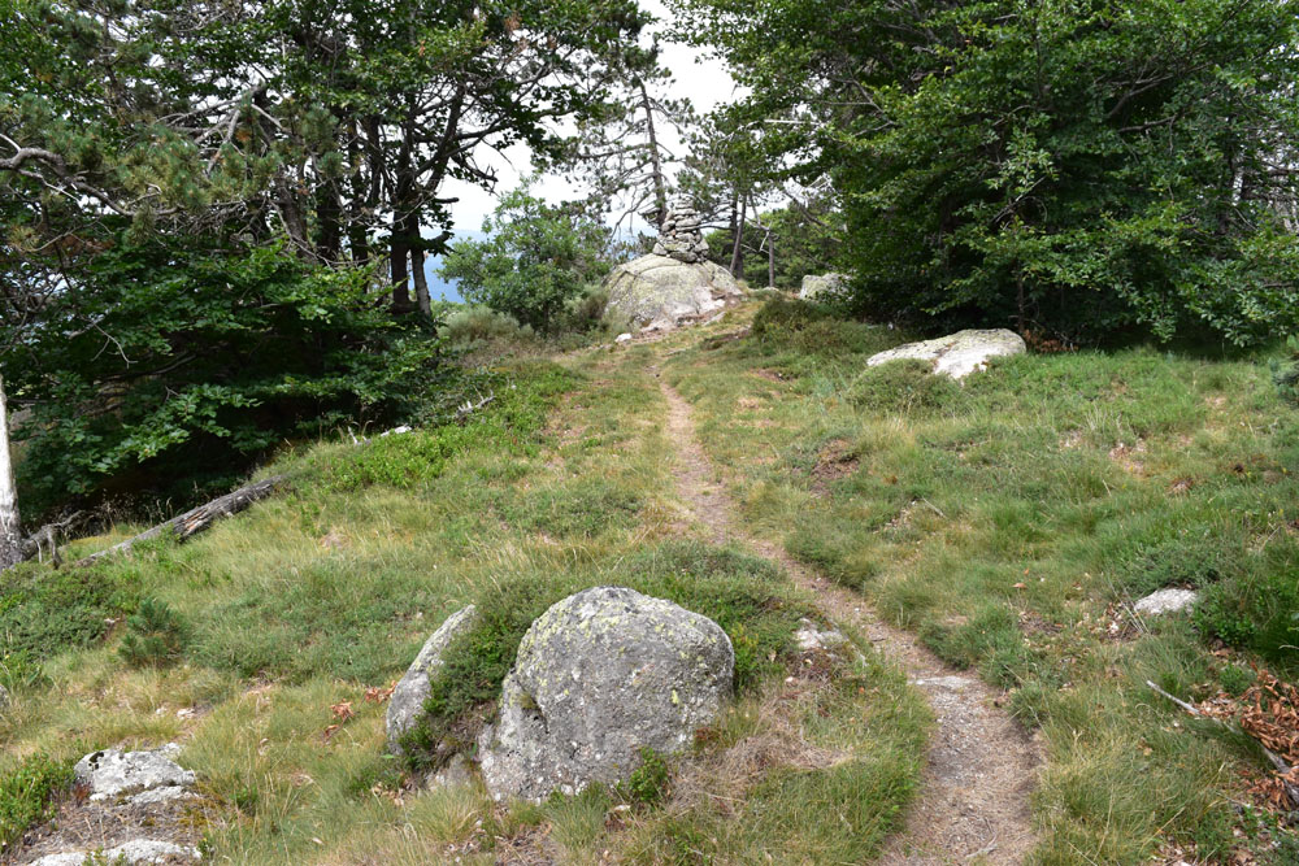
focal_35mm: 27
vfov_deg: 47.9
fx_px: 974
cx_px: 650
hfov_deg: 67.4
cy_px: 433
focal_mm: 18
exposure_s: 1/250
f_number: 10
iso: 400
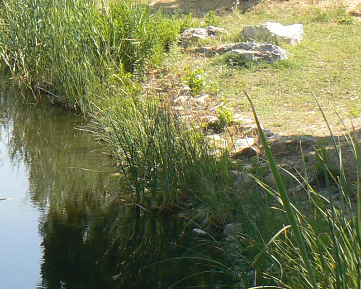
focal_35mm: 124
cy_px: -10
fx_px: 1325
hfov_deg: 14.9
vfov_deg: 12.3
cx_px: -84
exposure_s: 1/200
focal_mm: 6
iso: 80
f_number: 5.6
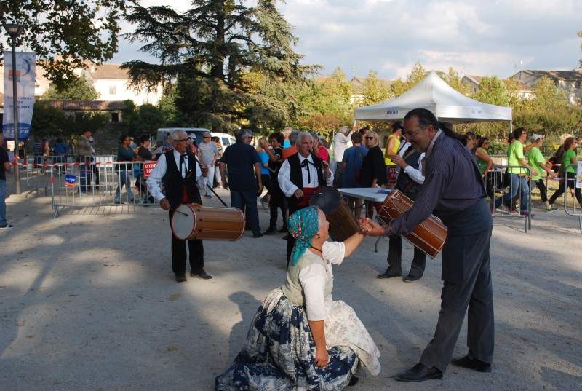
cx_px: 291
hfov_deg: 43.5
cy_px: 196
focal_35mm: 45
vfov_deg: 30.0
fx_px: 729
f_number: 6.3
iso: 100
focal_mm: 30
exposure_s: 1/160
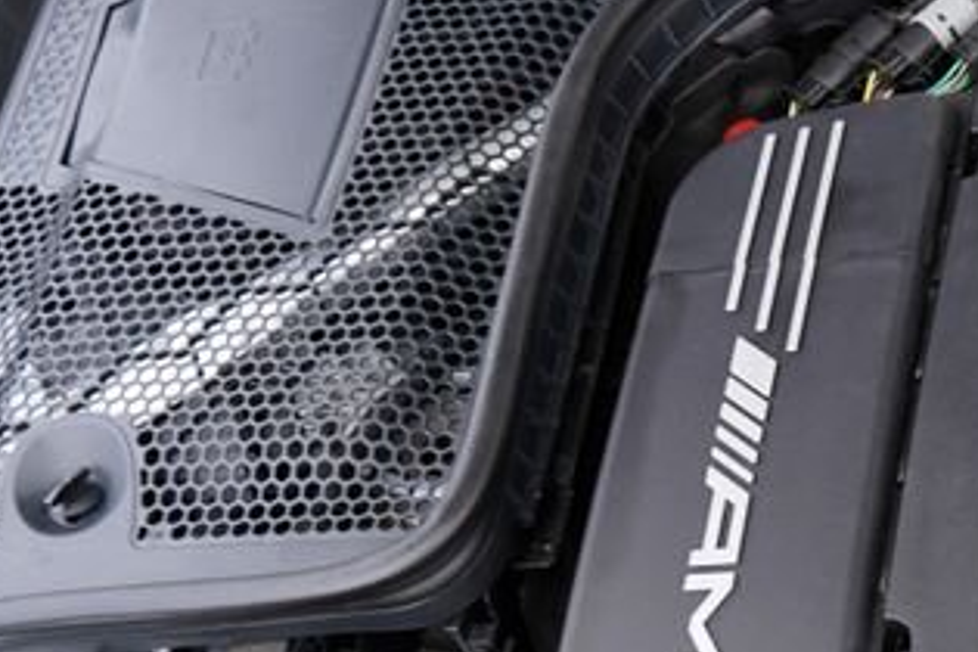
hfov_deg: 21.3
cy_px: 742
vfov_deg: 16.9
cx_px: 1518
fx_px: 2119
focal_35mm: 78
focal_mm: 24
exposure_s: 1/60
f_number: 4
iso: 100
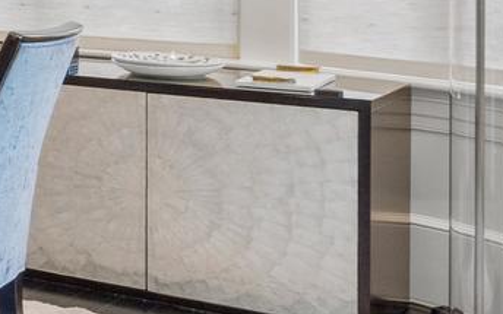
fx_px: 1330
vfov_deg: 13.1
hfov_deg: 13.4
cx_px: -800
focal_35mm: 97
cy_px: -65
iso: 500
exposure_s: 1/2
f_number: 8
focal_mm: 16
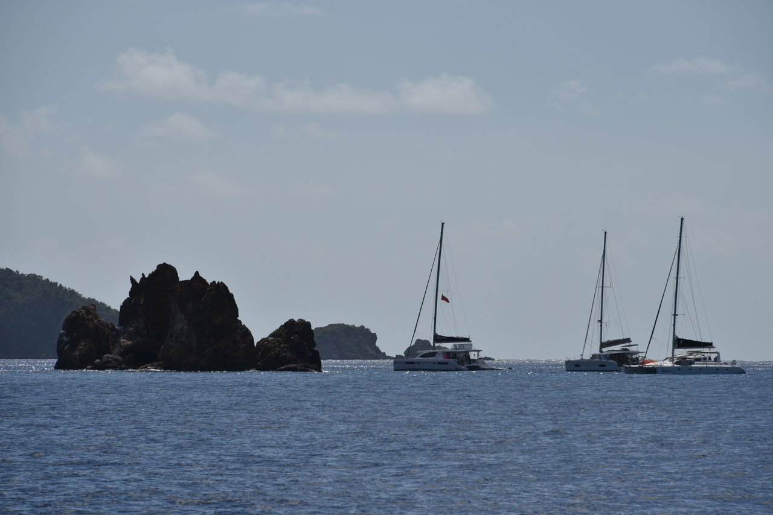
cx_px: 386
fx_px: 6443
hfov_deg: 6.9
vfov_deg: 4.6
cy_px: 258
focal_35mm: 300
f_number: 13
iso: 100
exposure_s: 1/640
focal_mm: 300
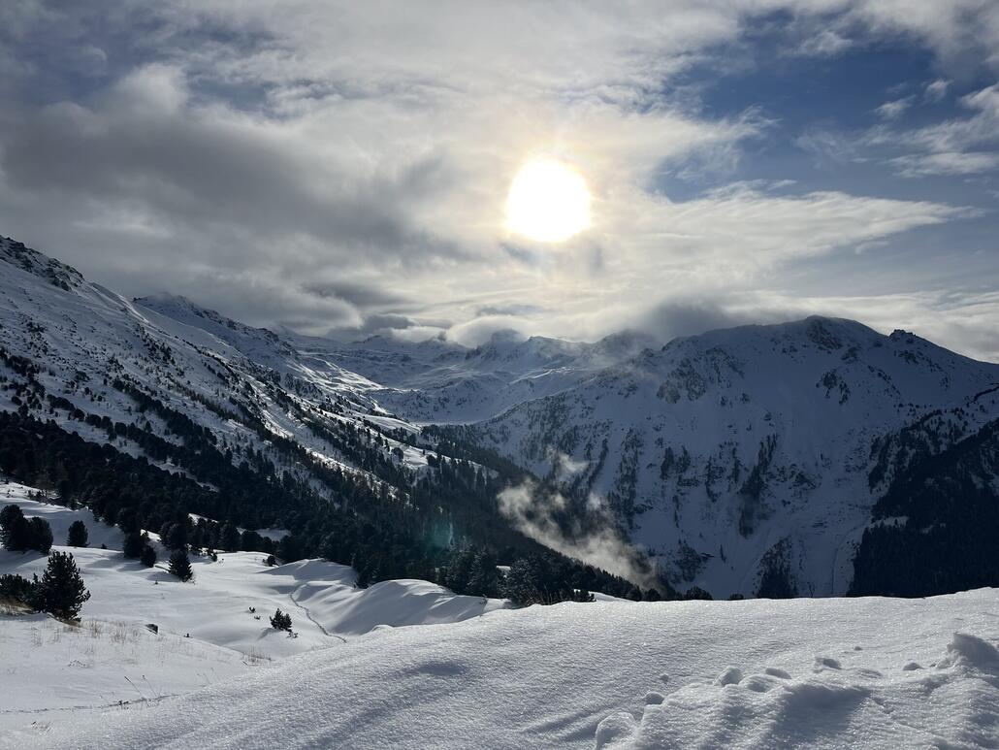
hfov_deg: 67.3
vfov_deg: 53.1
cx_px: 500
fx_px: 751
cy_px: 375
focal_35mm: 26
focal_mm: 5.1
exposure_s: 1/20408
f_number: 1.6
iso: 40
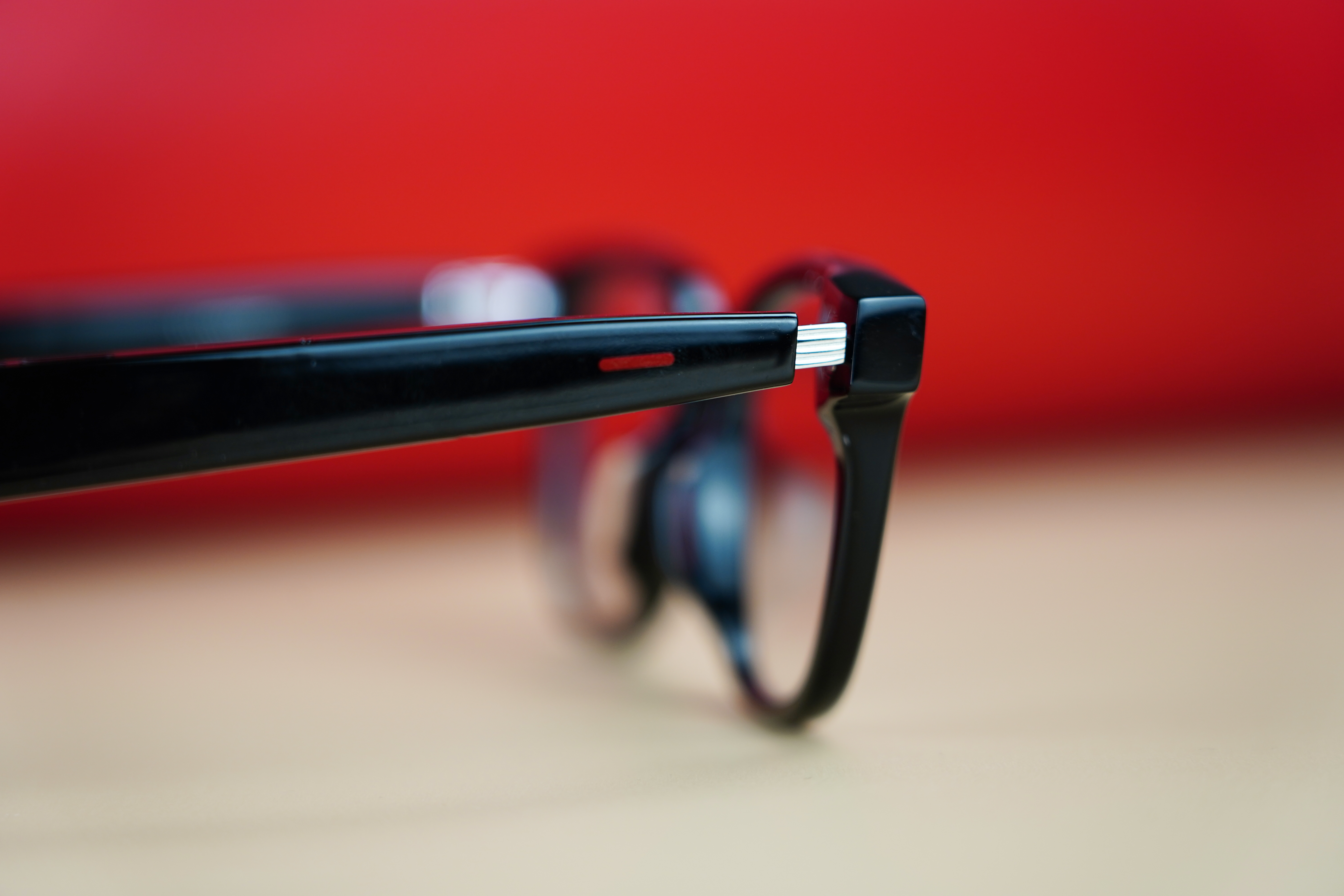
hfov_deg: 19.8
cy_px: 448
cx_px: 672
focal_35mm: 103
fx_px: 3845
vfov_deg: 13.3
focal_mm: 103
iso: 400
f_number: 4
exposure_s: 1/125
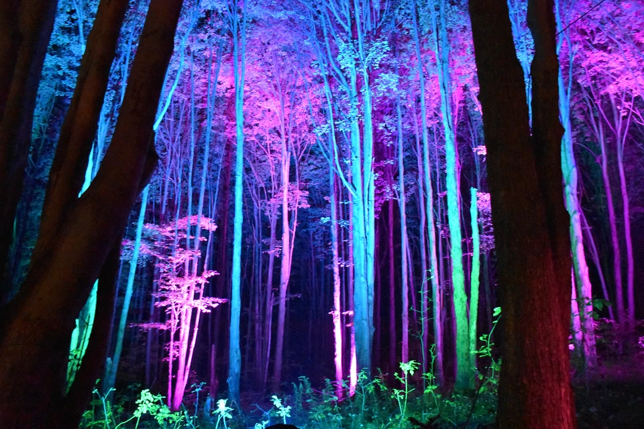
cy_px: 214
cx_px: 322
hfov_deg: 67.4
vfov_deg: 47.9
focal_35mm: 27
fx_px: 483
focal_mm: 18
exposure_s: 1/13
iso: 12800
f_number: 3.5
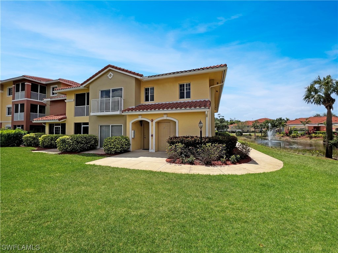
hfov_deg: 106.2
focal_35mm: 13
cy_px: 126
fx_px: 127
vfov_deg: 89.9
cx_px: 169
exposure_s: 1/1429
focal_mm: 1.57
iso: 32
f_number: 1.8
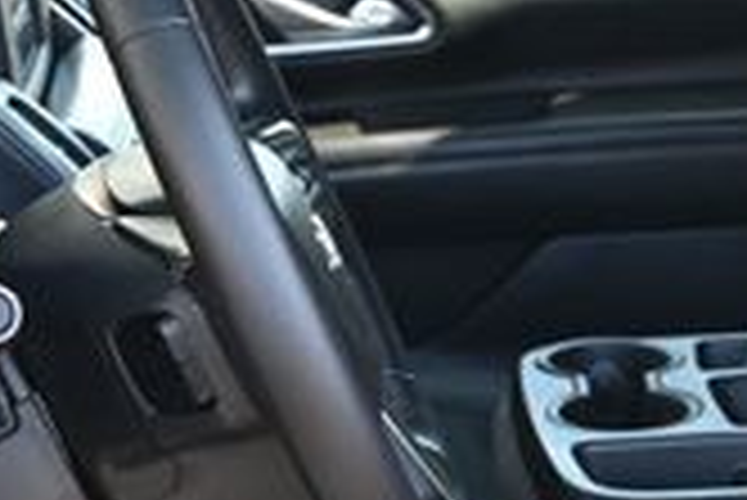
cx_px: 810
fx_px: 2697
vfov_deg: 10.5
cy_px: 450
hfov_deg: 15.4
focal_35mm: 130
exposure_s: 1/160
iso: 400
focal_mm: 22.5
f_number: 4
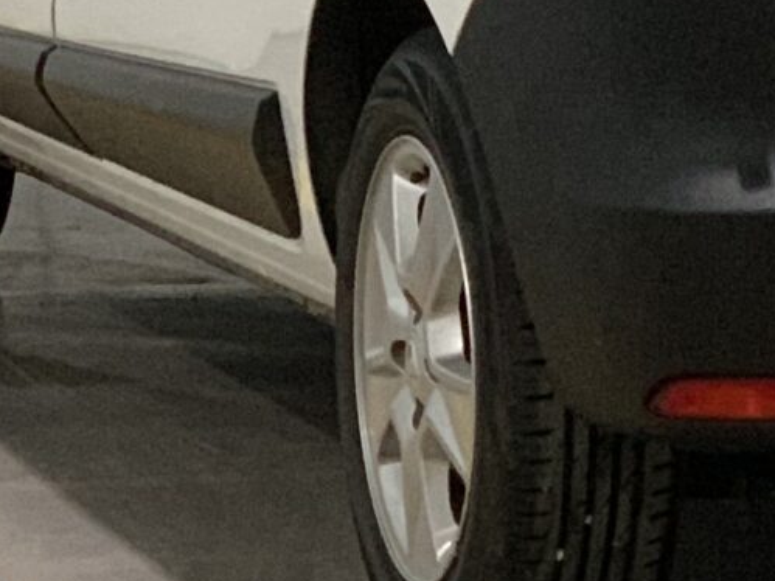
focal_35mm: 267
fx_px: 5976
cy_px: -169
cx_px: 1479
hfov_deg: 7.2
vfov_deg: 5.5
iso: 200
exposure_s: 1/60
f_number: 2.4
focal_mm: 6
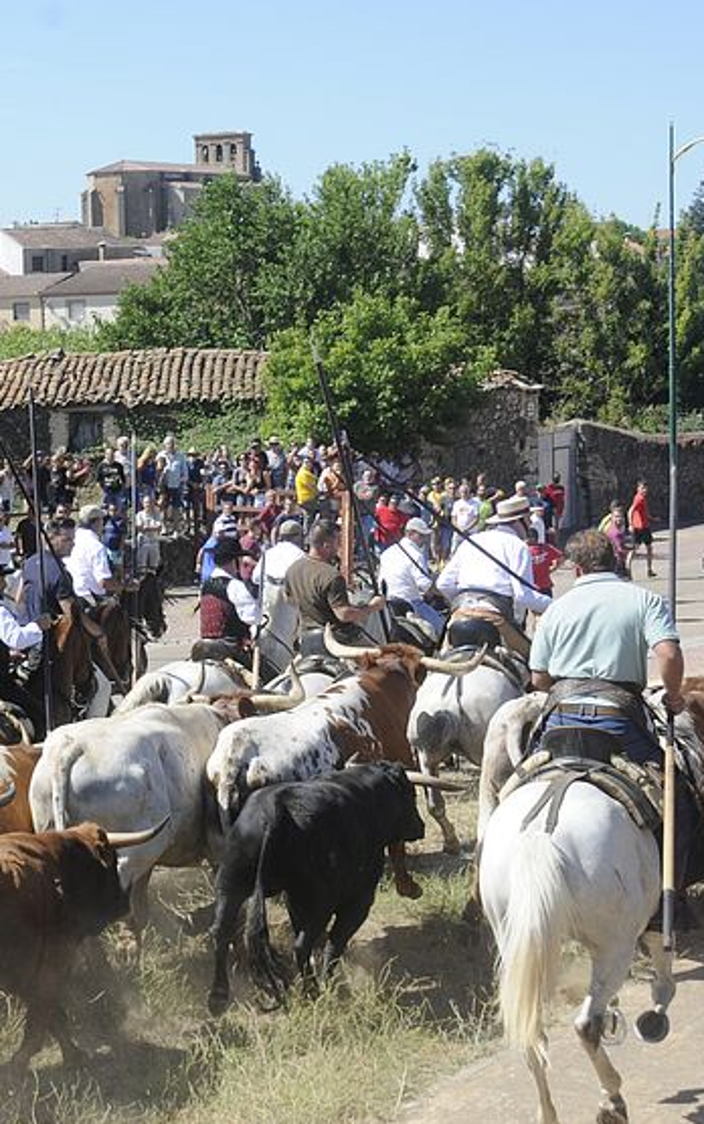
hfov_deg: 18.2
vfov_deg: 29.4
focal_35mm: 70
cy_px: 569
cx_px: 18
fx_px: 2147
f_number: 8
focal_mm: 30
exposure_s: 1/400
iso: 250
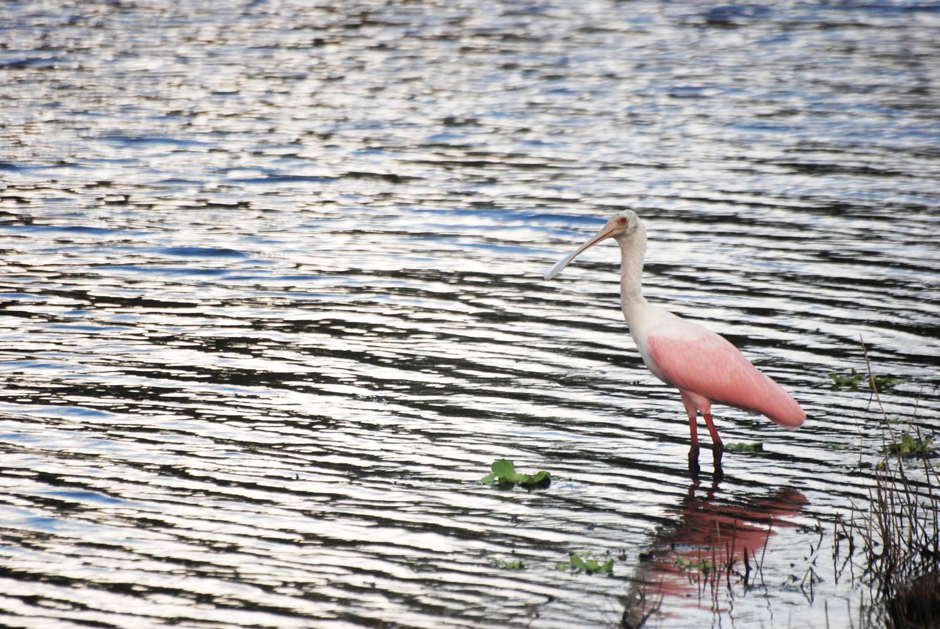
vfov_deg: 3.1
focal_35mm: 450
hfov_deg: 4.6
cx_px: 470
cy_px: 314
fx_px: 11764
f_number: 5.6
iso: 400
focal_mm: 300
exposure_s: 1/1000
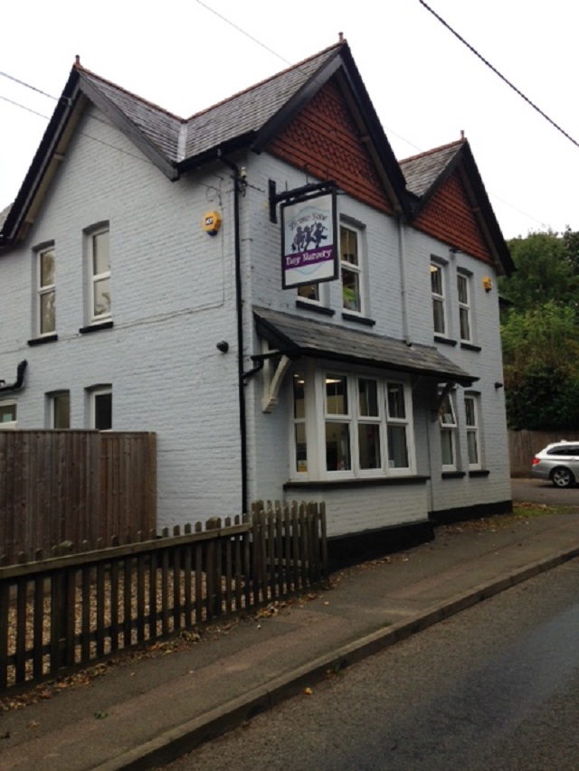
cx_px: 290
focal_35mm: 33
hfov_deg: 43.0
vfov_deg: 55.3
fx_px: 736
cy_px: 386
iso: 50
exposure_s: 1/359
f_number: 2.4
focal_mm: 4.12
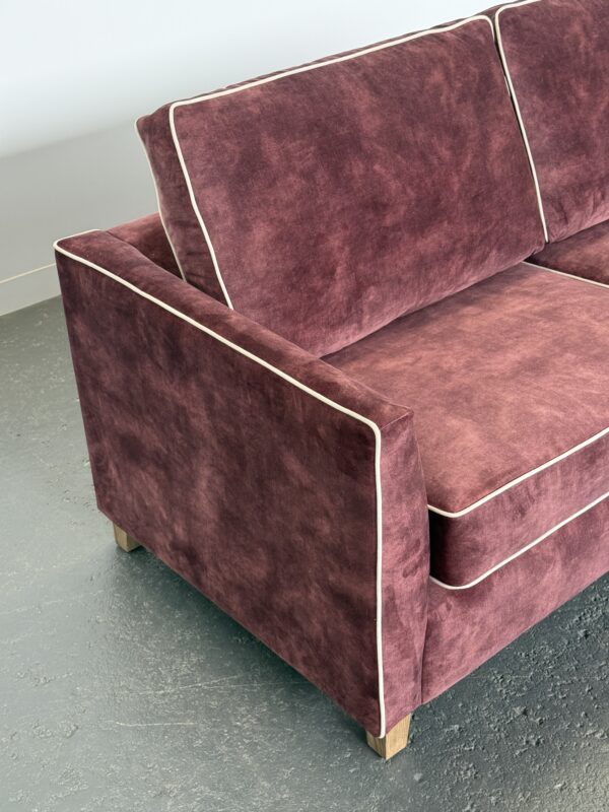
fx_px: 1126
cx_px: 304
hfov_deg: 30.3
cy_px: 406
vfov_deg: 39.7
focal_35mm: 48
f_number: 1.78
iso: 160
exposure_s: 1/129
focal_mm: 6.76
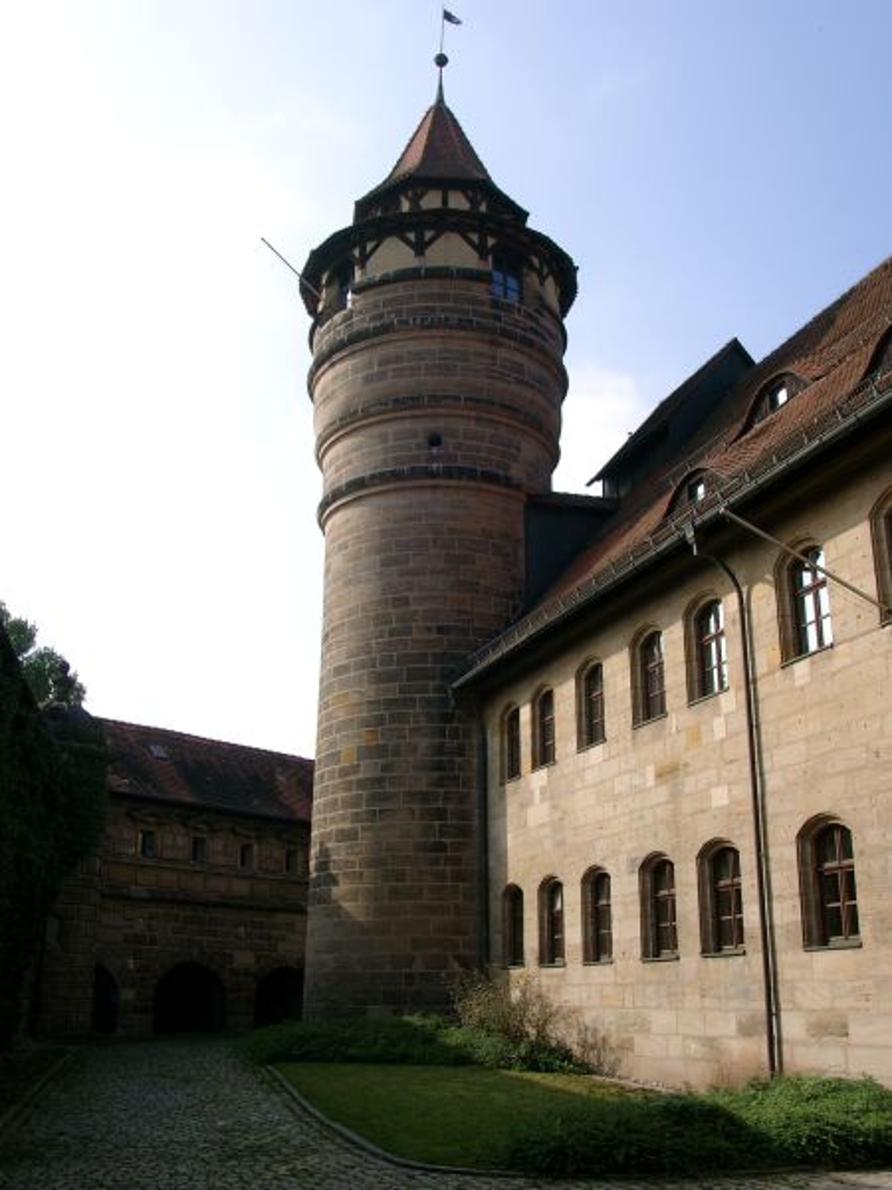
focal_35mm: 35
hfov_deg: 40.7
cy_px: 595
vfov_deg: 52.6
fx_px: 1203
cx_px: 446
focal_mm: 7.39
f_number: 4
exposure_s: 1/652
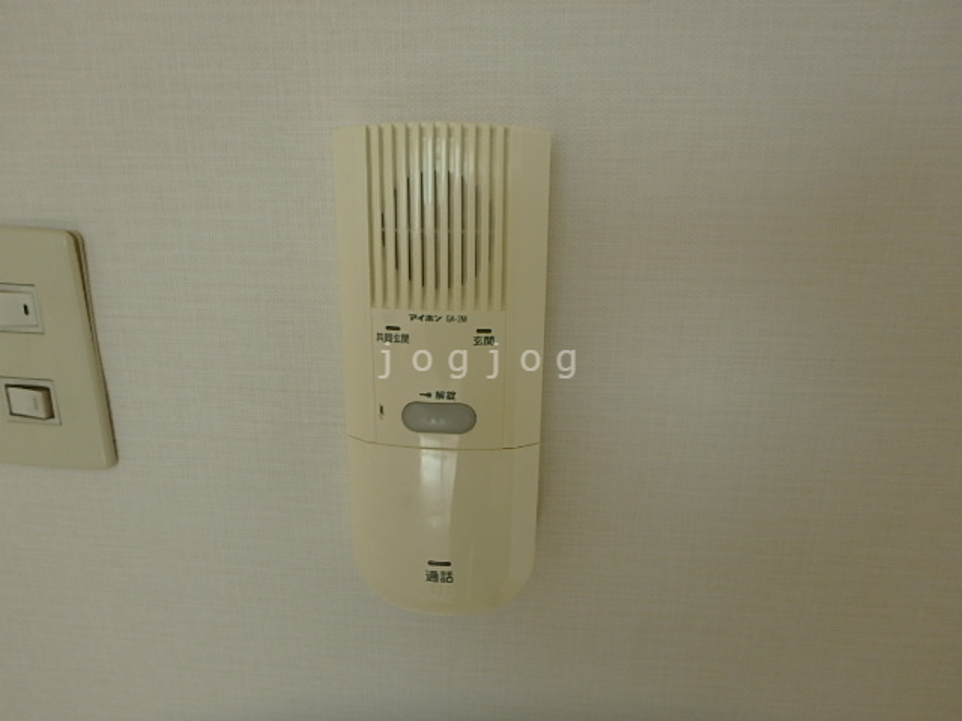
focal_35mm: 21
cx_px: 481
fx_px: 584
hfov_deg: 79.0
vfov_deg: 63.4
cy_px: 360
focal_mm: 3.7
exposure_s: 1/80
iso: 125
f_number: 3.5
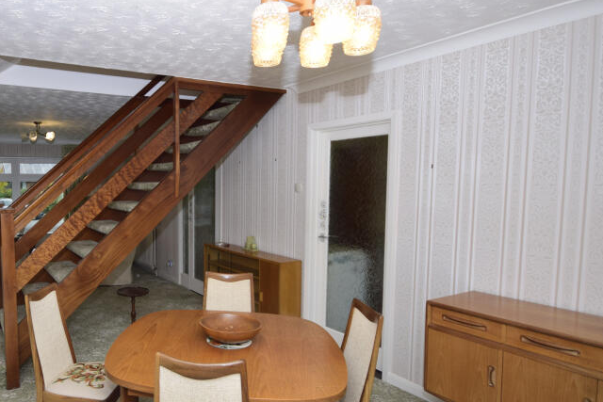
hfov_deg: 69.8
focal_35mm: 24
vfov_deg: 53.1
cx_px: 165
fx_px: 402
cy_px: 211
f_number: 4
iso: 250
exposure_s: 1/160
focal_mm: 10
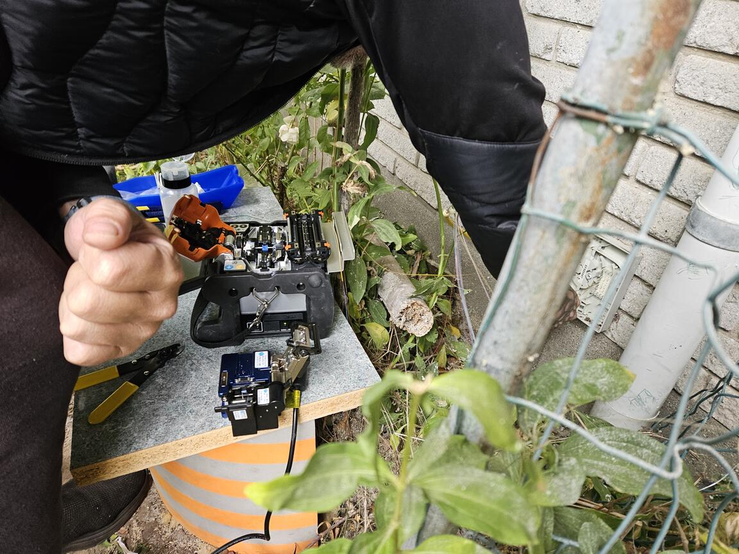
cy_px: 277
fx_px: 491
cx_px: 370
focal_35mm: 23
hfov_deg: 73.9
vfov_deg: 58.9
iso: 400
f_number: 1.8
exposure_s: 1/100
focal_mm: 5.4
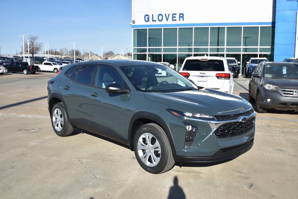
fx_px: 298
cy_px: 100
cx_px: 149
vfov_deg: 36.9
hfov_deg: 53.1
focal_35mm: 36
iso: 100
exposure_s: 1/800
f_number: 4.5
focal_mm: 24
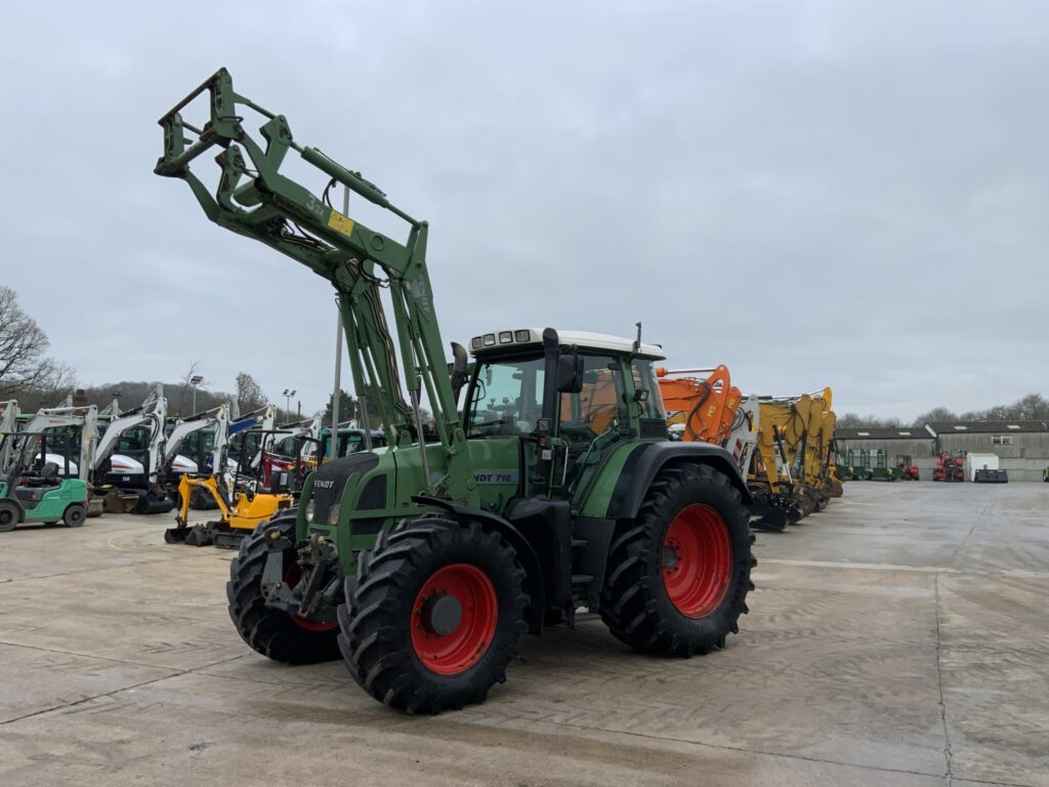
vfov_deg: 48.2
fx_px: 879
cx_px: 524
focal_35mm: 29
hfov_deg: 61.7
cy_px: 394
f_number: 1.8
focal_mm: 3
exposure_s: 1/509
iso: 16
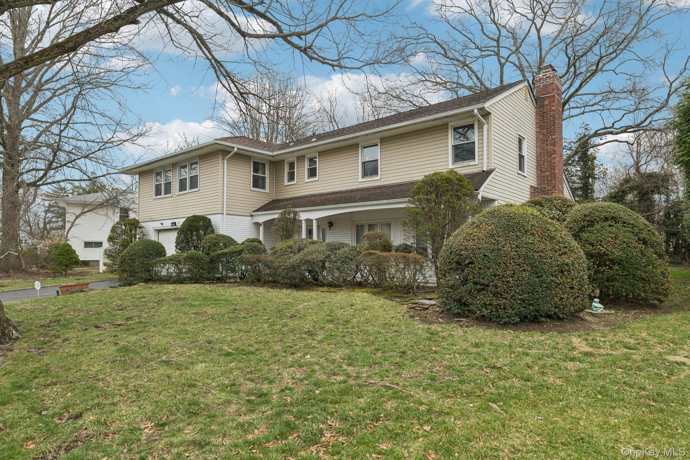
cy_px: 230
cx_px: 345
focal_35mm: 22
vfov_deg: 57.2
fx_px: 422
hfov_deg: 78.6
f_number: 8
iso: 320
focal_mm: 22
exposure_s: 1/250
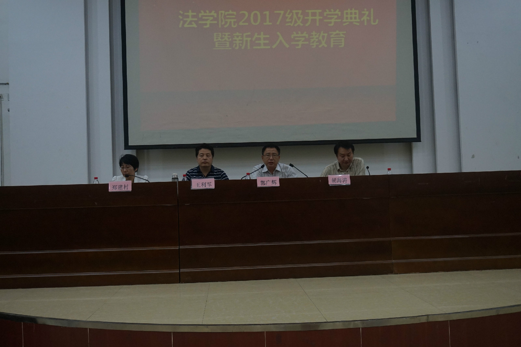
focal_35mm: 38
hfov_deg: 51.3
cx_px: 260
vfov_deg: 35.5
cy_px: 174
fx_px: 542
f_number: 4.5
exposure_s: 1/60
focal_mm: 25
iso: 640
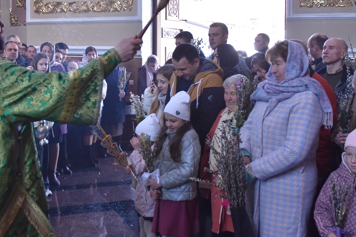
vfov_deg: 24.9
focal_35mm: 54
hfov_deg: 36.9
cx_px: 167
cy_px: 73
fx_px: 534
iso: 800
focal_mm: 24
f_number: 3.8
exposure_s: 1/125
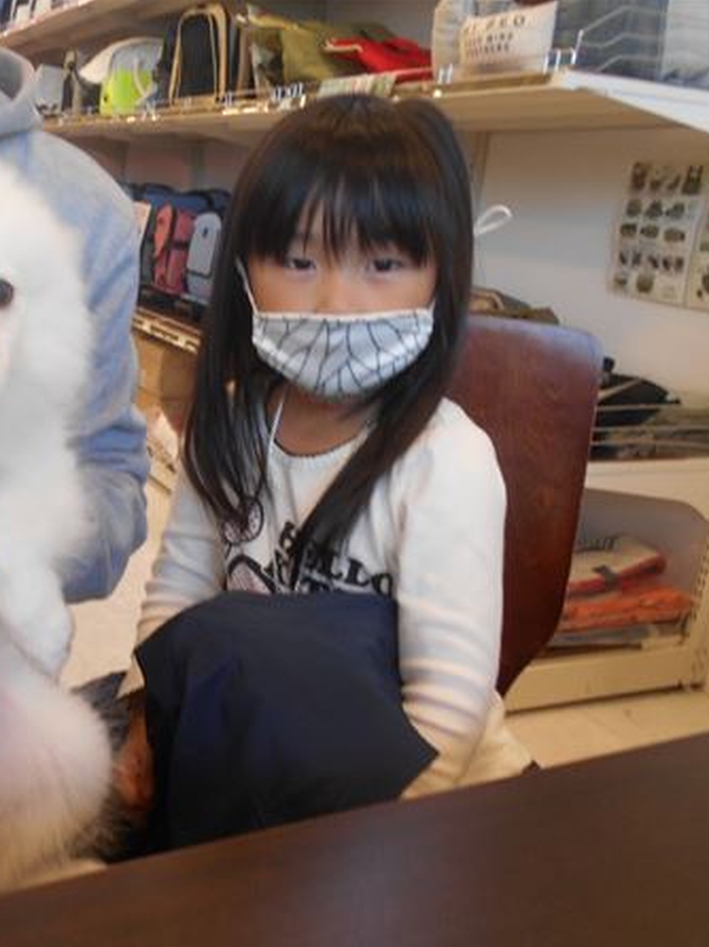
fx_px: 957
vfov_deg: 52.7
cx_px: 138
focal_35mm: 35
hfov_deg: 39.0
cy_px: 474
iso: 125
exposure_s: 1/30
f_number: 3.2
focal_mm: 4.6
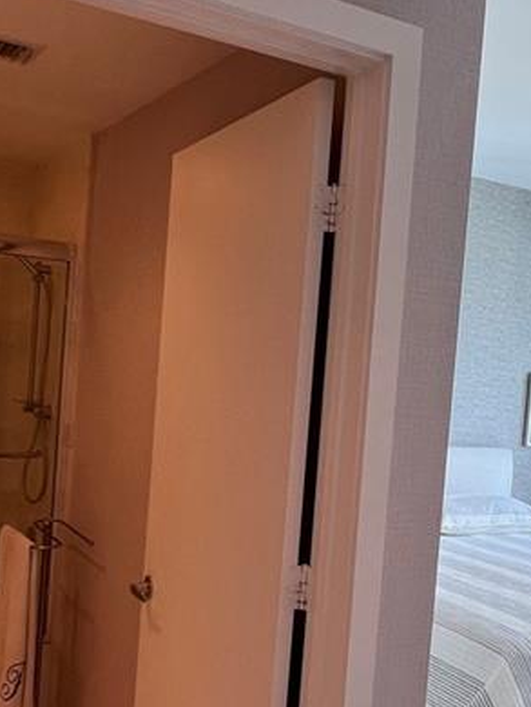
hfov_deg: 35.9
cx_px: 315
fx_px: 817
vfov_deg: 46.6
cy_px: 406
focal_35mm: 40
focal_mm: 1.57
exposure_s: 1/120
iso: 64
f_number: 1.8
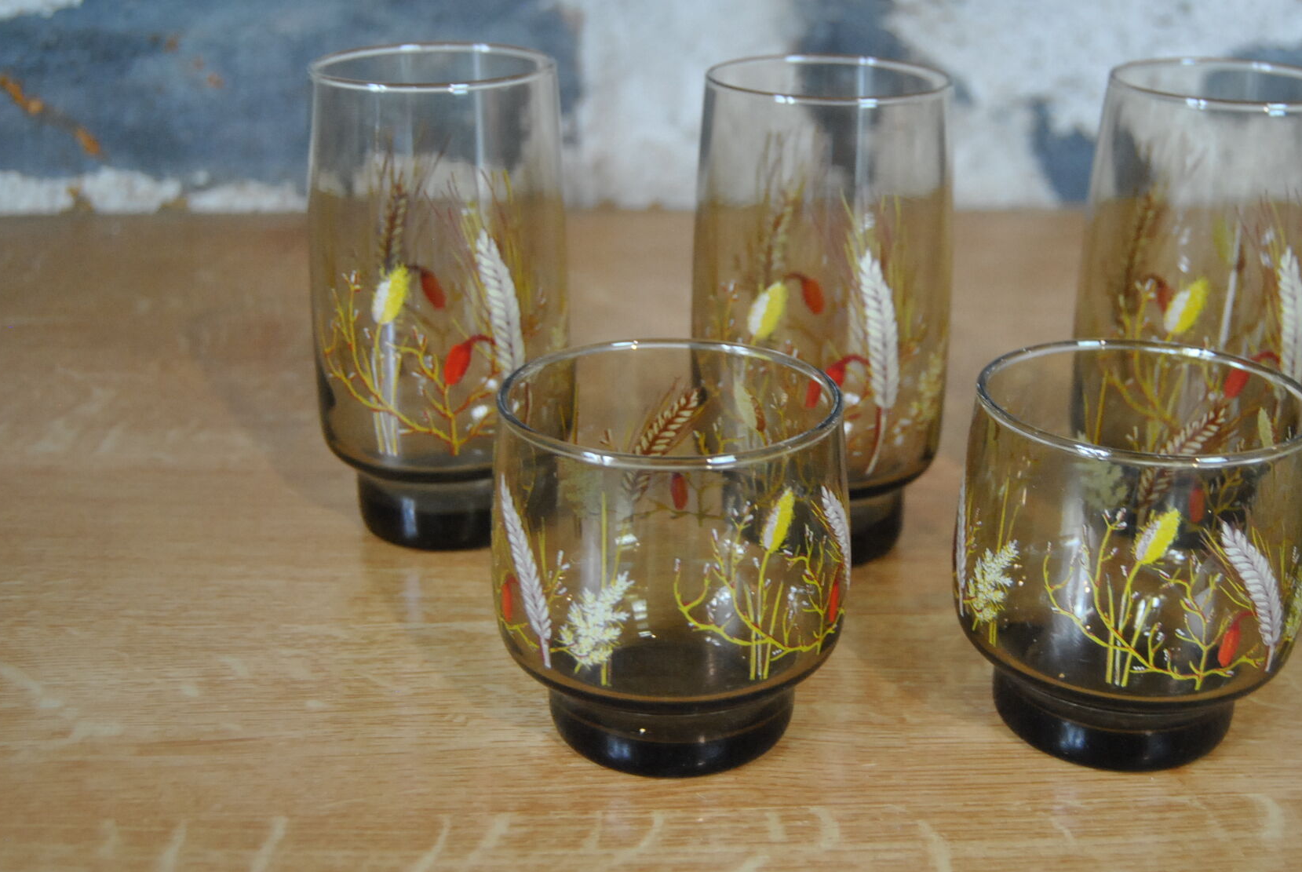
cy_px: 433
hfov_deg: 40.3
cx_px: 712
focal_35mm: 49
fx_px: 1774
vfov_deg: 27.6
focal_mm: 28
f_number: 4
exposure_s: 1/30
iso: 800
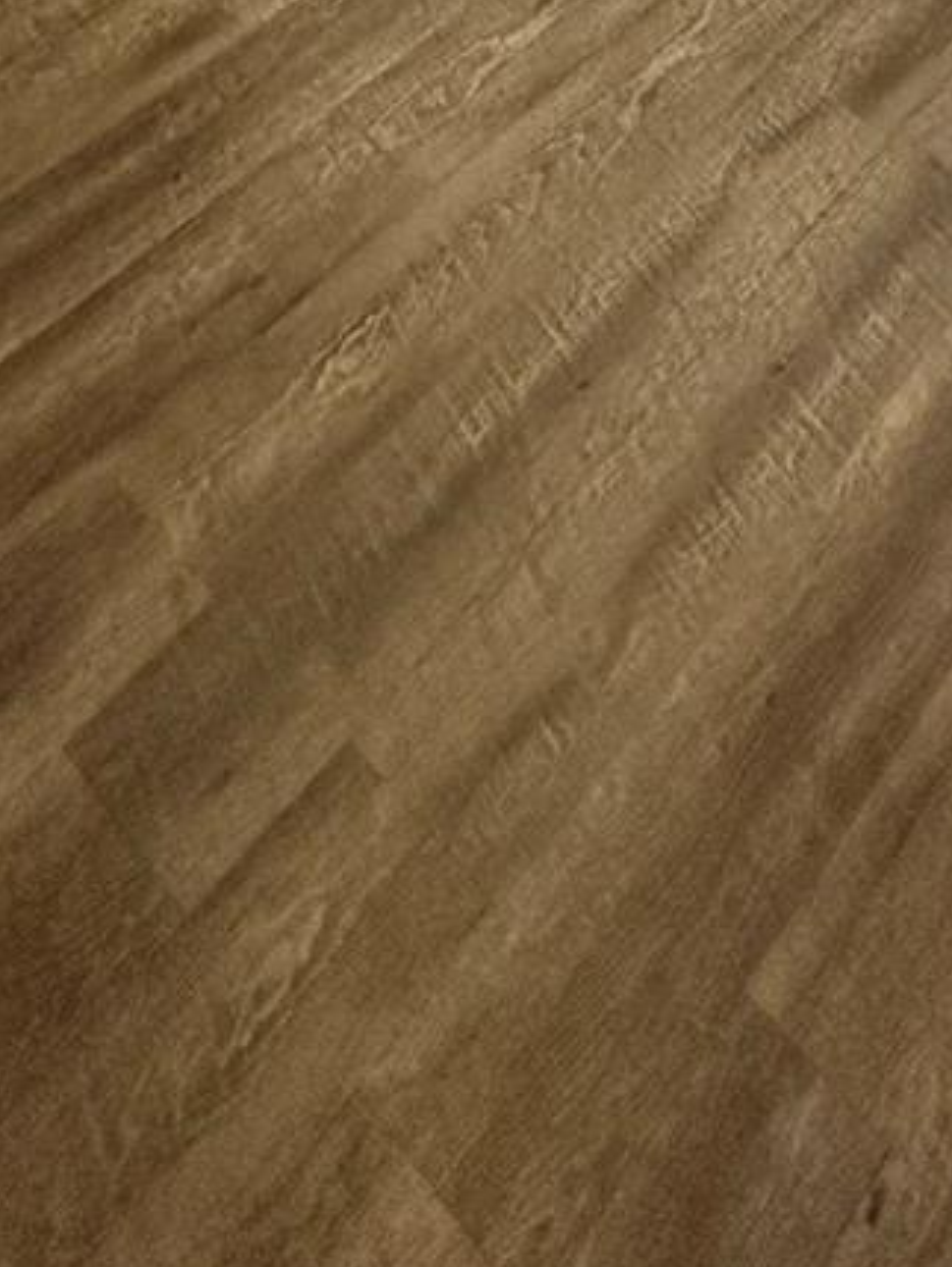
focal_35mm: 50
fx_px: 1832
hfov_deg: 29.1
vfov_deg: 24.1
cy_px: -863
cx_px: 507
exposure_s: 1/120
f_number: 2.2
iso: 200
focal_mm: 2.22
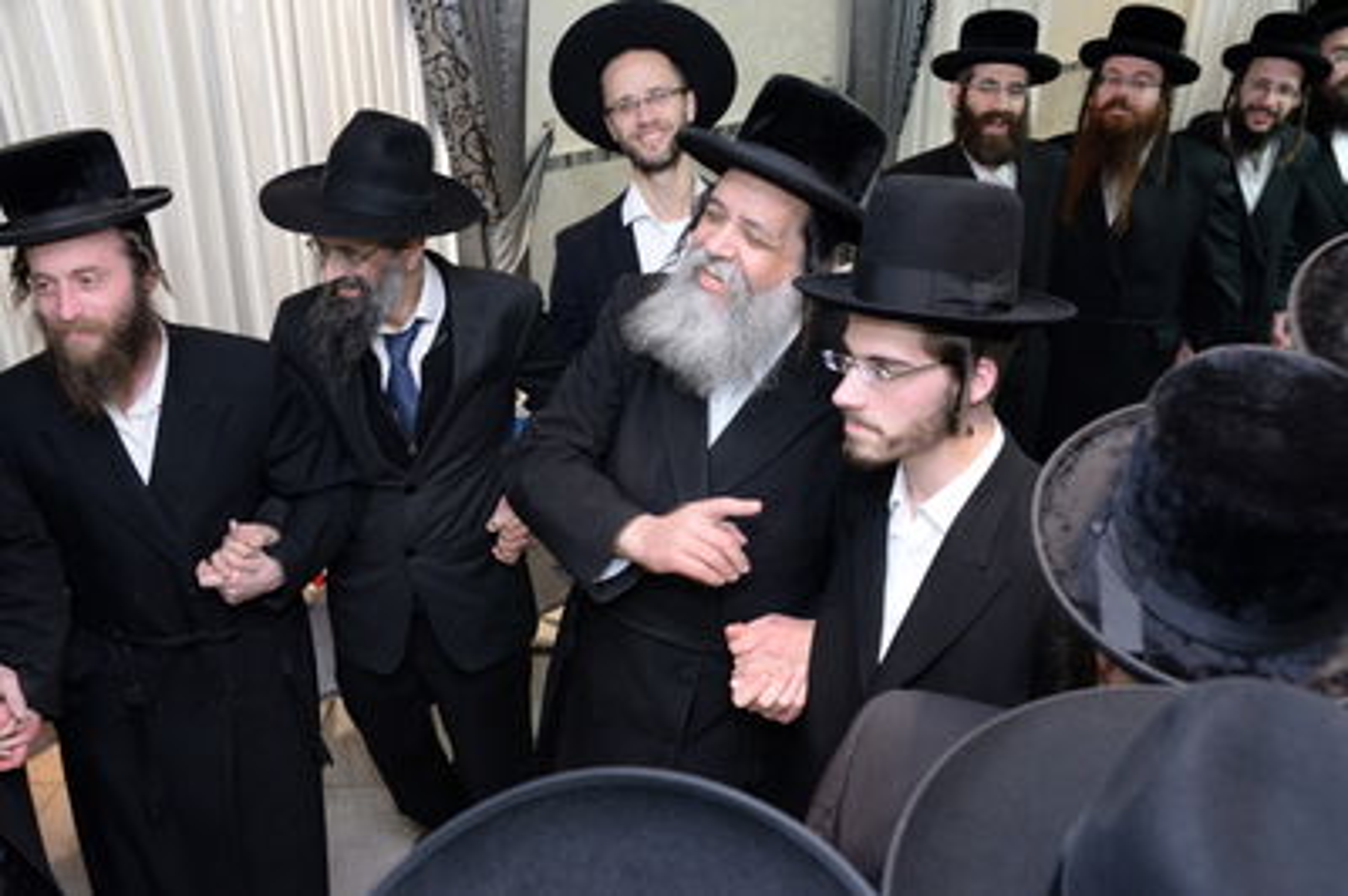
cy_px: 448
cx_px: 674
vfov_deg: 37.8
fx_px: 1309
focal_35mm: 35
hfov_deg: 54.5
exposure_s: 1/60
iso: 1600
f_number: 6.3
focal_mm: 35
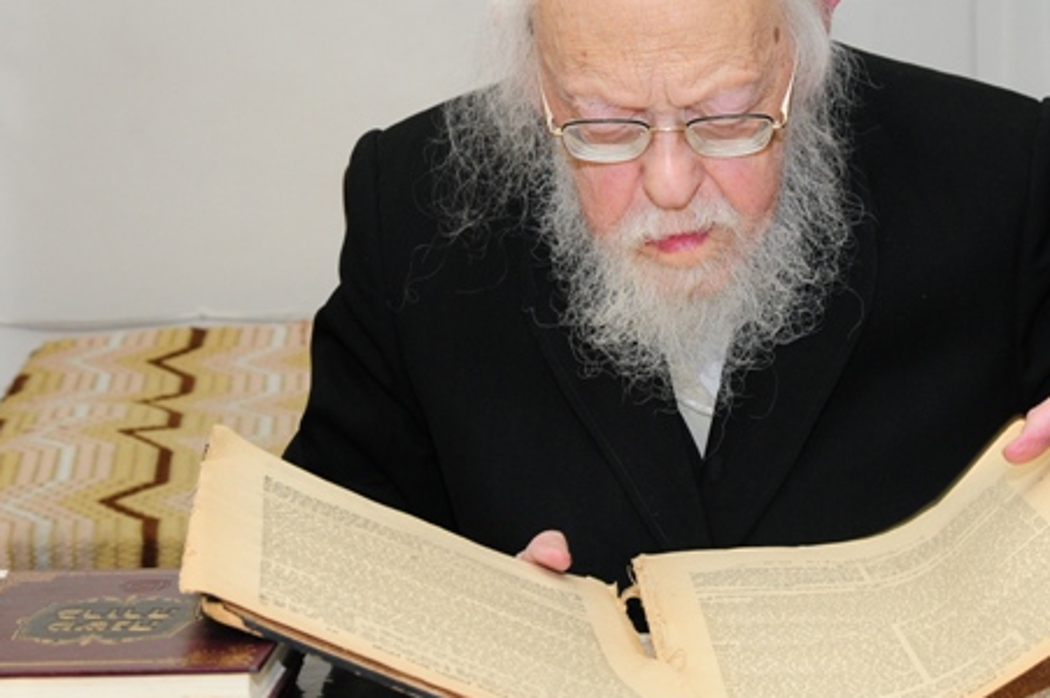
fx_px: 2944
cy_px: 229
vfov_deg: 13.5
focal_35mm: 101
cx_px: 687
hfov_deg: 20.2
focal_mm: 38
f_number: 5.6
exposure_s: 1/125
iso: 500
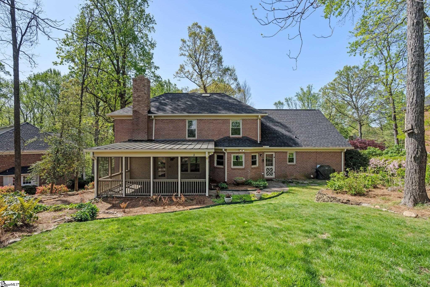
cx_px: 215
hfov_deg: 96.7
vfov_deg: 73.7
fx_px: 191
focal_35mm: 16
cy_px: 144
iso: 250
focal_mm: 16
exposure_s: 1/2500
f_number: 8
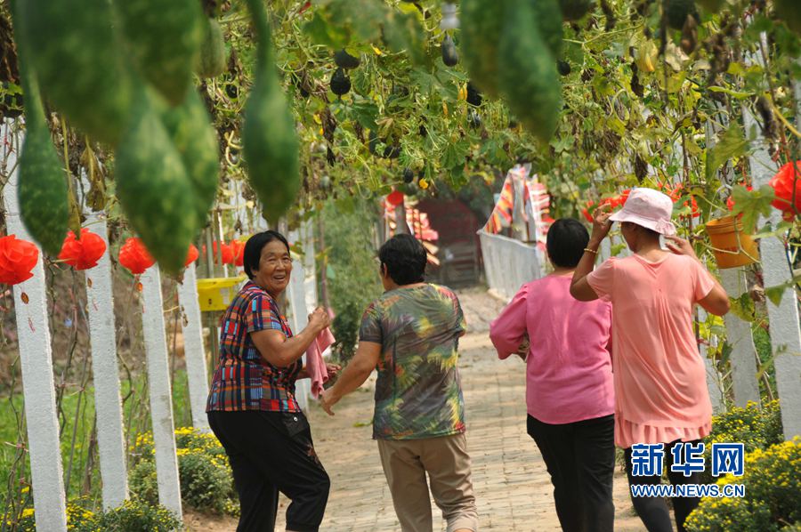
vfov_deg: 6.8
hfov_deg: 10.2
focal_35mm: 202
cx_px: 400
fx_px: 4501
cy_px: 266
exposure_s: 1/320
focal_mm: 135
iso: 250
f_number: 5.6
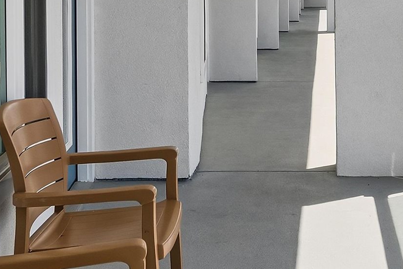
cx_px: 320
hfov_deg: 30.6
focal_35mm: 64
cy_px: -36
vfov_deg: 20.1
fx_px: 718
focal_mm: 17.3
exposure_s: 1/1250
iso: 640
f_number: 7.1
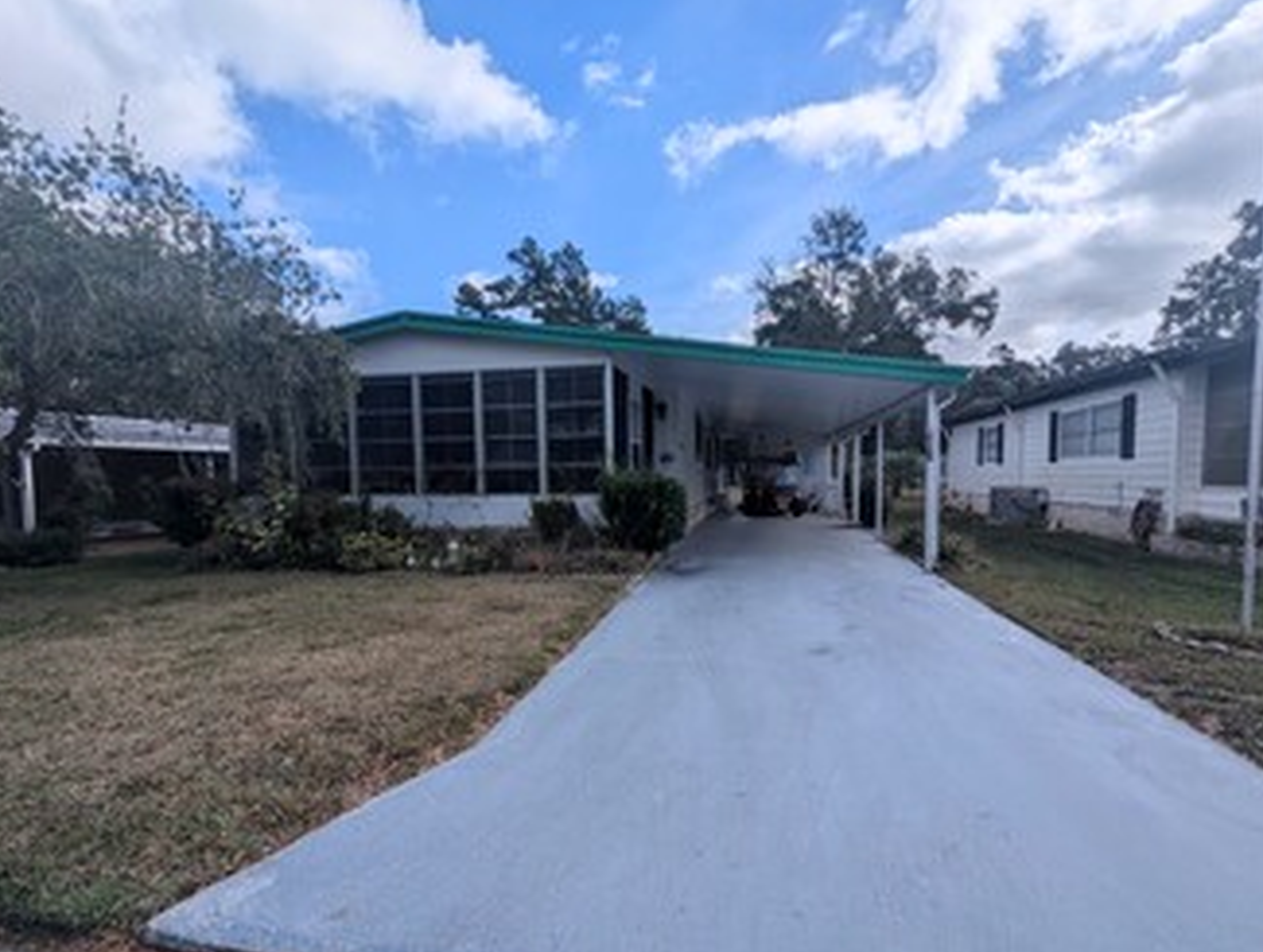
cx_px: 649
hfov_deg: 101.9
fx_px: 512
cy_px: 505
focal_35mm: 14
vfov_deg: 85.8
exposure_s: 1/2660
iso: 47
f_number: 2.2
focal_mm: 1.95
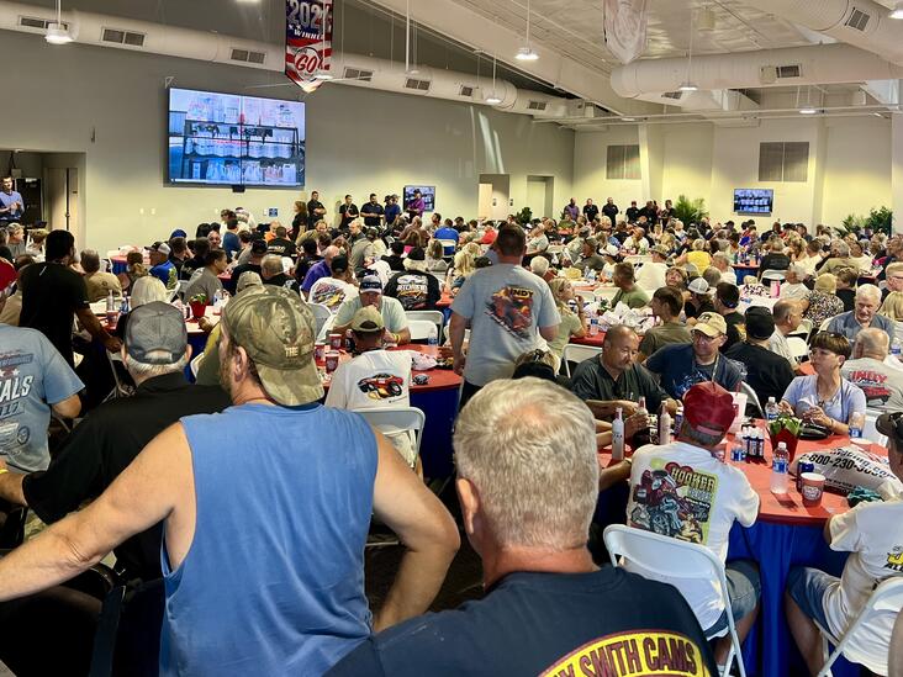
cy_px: 338
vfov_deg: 53.1
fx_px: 678
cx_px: 452
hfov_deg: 67.3
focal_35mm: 26
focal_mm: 5.7
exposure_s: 1/60
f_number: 1.5
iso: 100
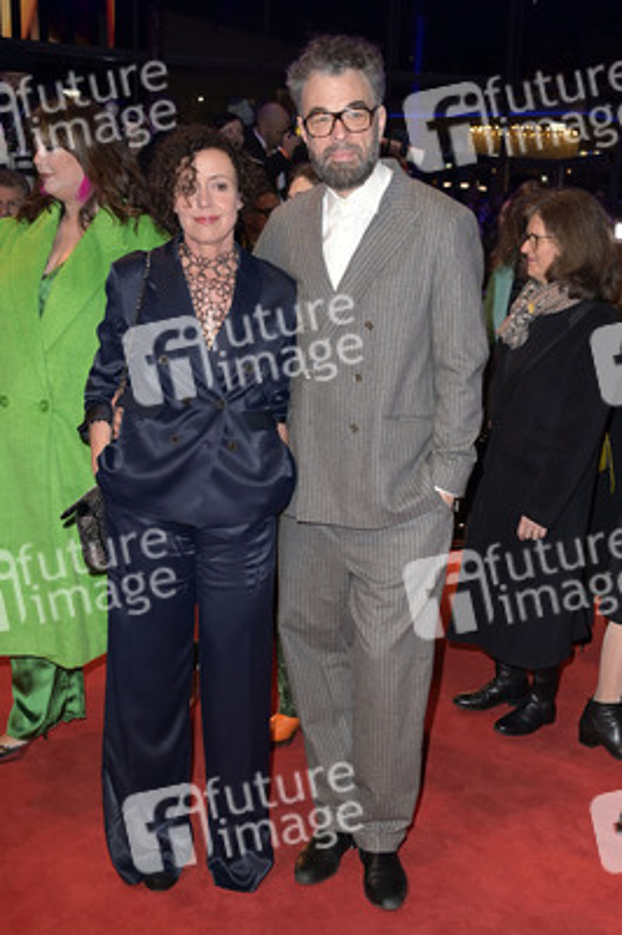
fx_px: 1090
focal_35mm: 42
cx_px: 311
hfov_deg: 31.8
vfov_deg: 46.4
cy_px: 468
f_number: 5
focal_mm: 42
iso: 800
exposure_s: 1/250
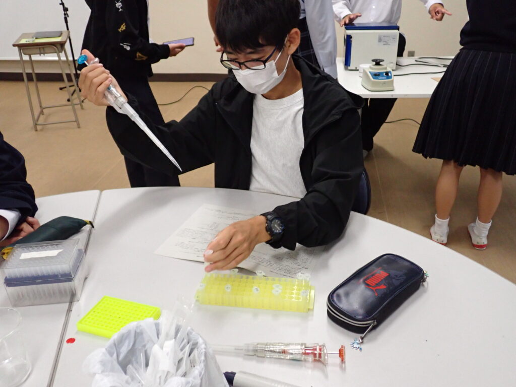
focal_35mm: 32
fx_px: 477
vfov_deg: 44.2
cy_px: 194
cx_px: 258
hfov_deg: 56.8
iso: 800
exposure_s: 1/125
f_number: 2.4
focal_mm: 5.79
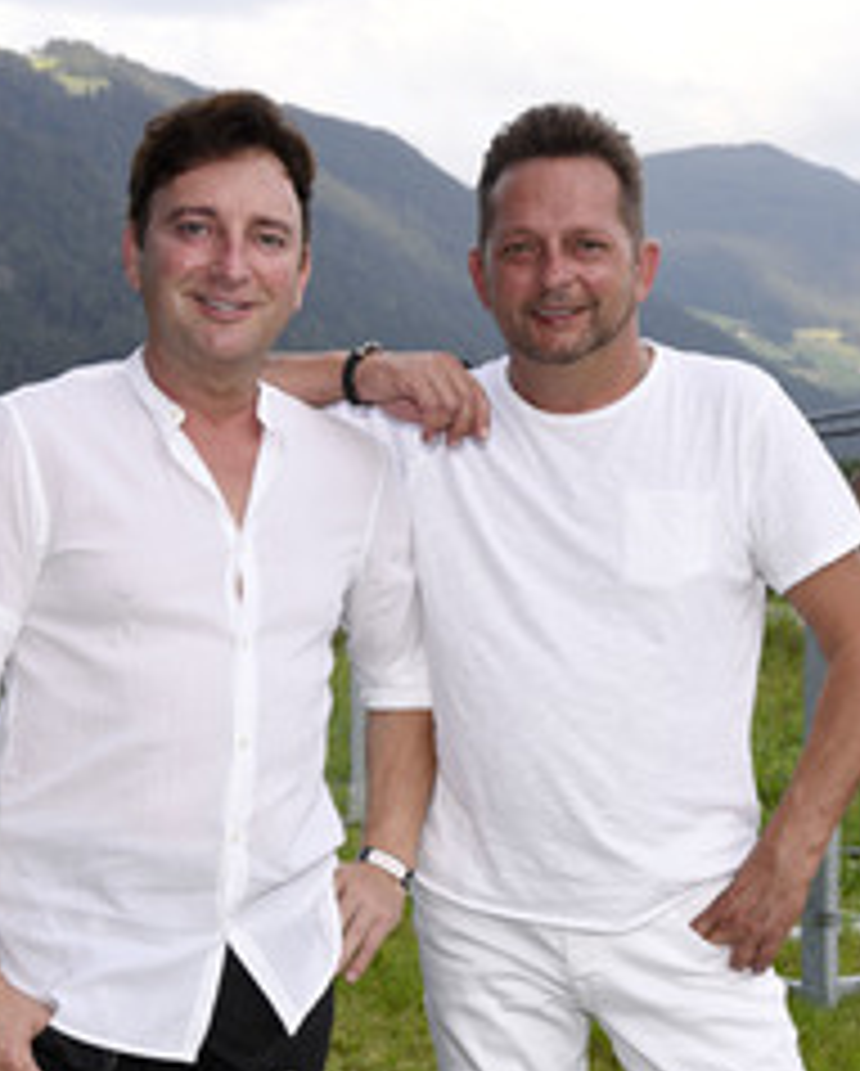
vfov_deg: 26.7
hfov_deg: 21.6
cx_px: 475
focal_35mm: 71
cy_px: 652
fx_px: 2255
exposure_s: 1/160
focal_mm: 40
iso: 320
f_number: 7.1
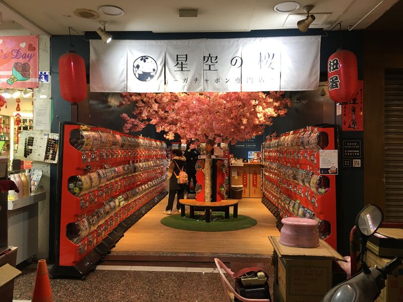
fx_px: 338
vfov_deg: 48.2
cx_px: 202
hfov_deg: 61.7
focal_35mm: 29
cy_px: 151
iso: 32
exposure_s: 1/15
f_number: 2.2
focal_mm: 4.15
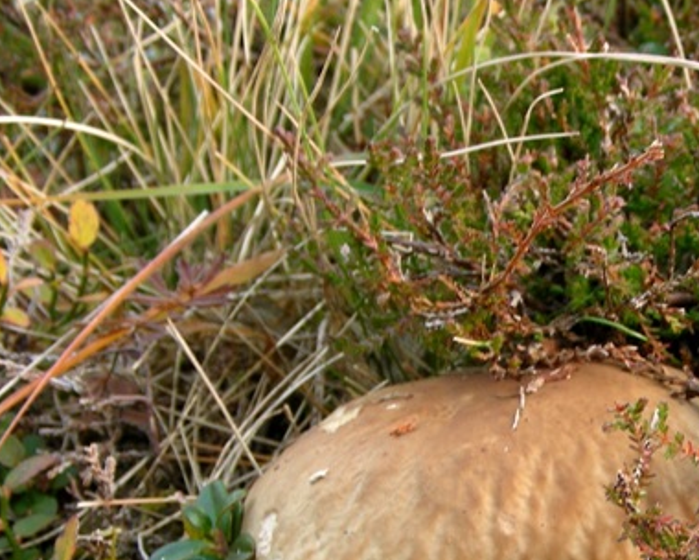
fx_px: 1614
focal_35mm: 78
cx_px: 546
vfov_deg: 19.2
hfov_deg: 24.1
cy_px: 536
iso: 81
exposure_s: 1/30
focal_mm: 6.3
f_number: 3.5
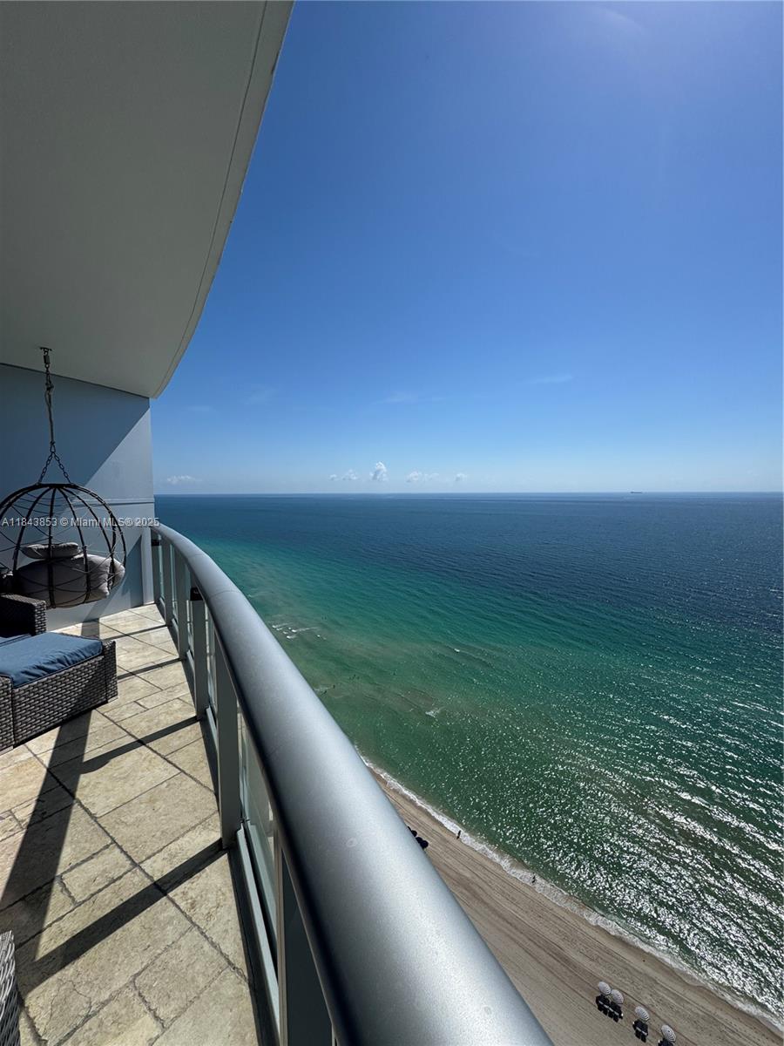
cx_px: 392
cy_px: 523
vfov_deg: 102.1
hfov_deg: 85.7
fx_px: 423
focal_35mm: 14
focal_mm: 2.22
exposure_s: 1/3906
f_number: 2.2
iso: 40
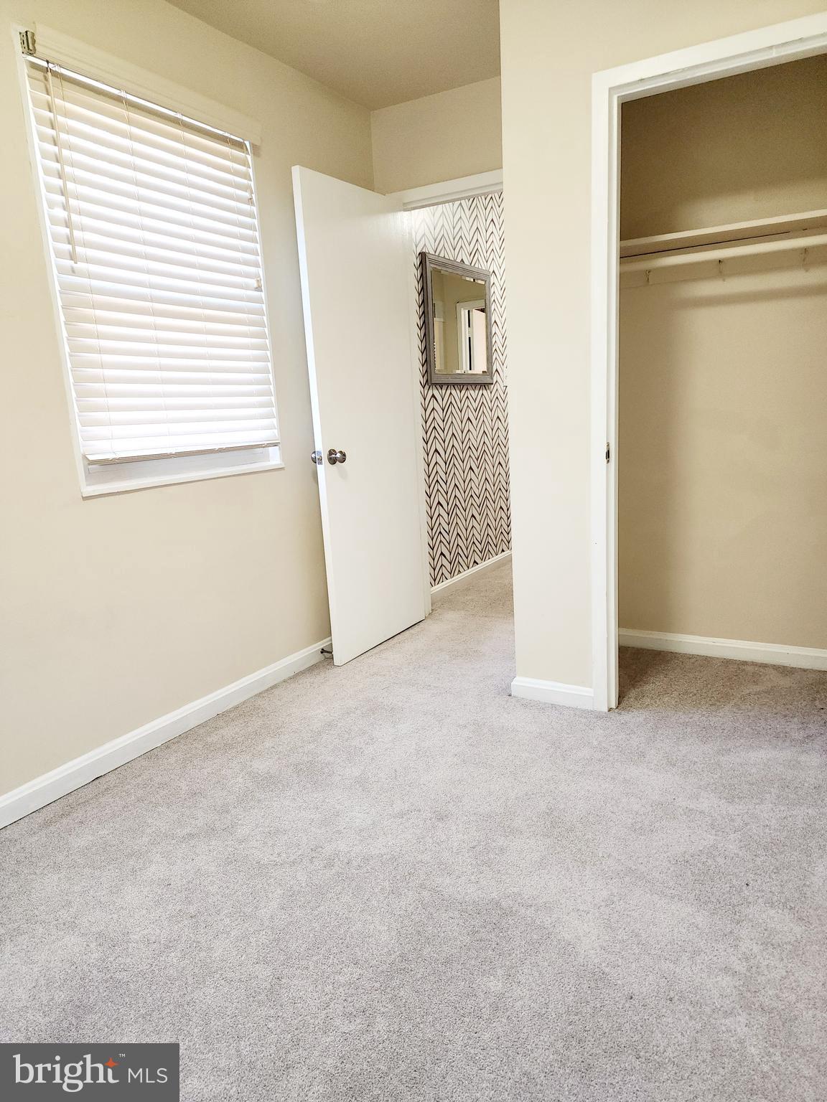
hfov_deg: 58.9
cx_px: 414
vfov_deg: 73.9
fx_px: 733
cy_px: 551
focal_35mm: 23
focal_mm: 6.4
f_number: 1.8
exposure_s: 1/60.2
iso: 100
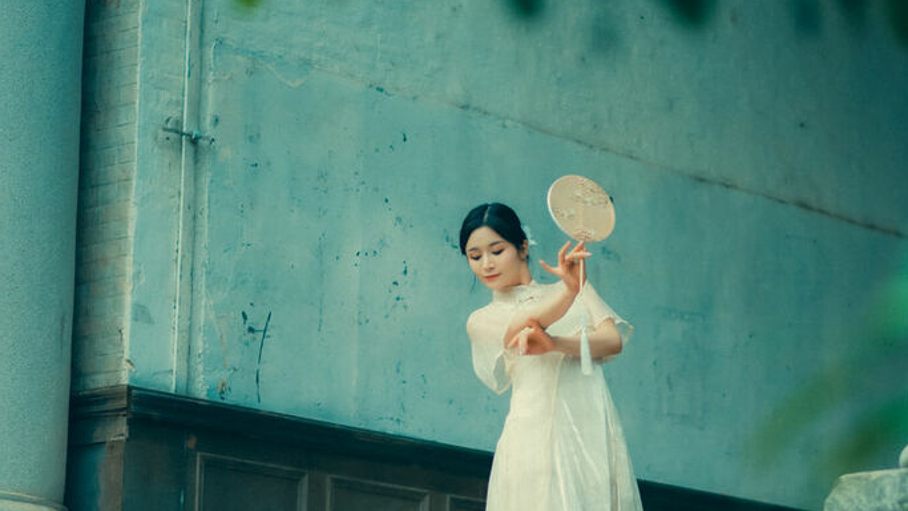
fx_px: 3298
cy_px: 333
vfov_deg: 8.8
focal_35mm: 137
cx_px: 643
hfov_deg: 15.6
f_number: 1.8
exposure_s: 1/2500
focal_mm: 85
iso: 80
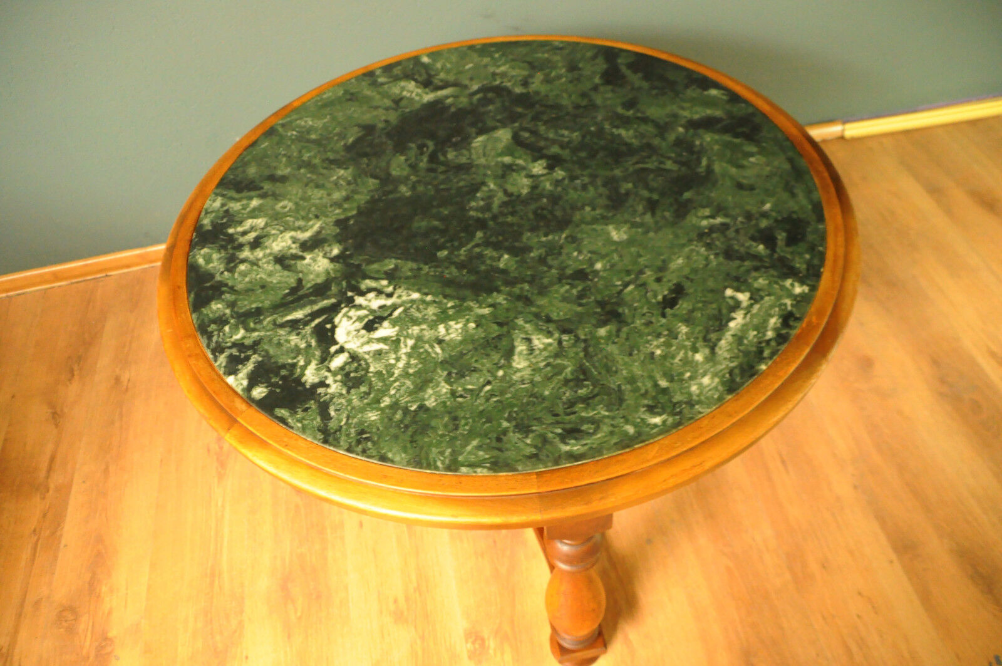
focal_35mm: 27
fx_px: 751
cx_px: 501
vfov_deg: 47.8
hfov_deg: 67.4
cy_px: 333
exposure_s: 1/5
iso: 3200
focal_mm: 18
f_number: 3.5
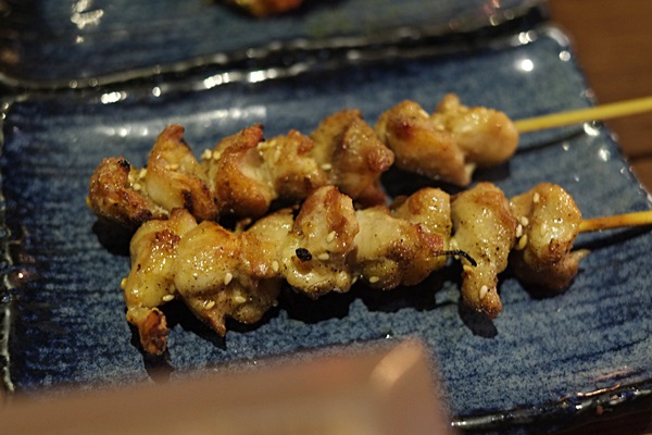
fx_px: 960
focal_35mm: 53
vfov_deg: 25.5
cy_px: 218
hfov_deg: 37.5
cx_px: 326
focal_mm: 35
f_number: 2.8
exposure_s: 1/7.5
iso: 1600
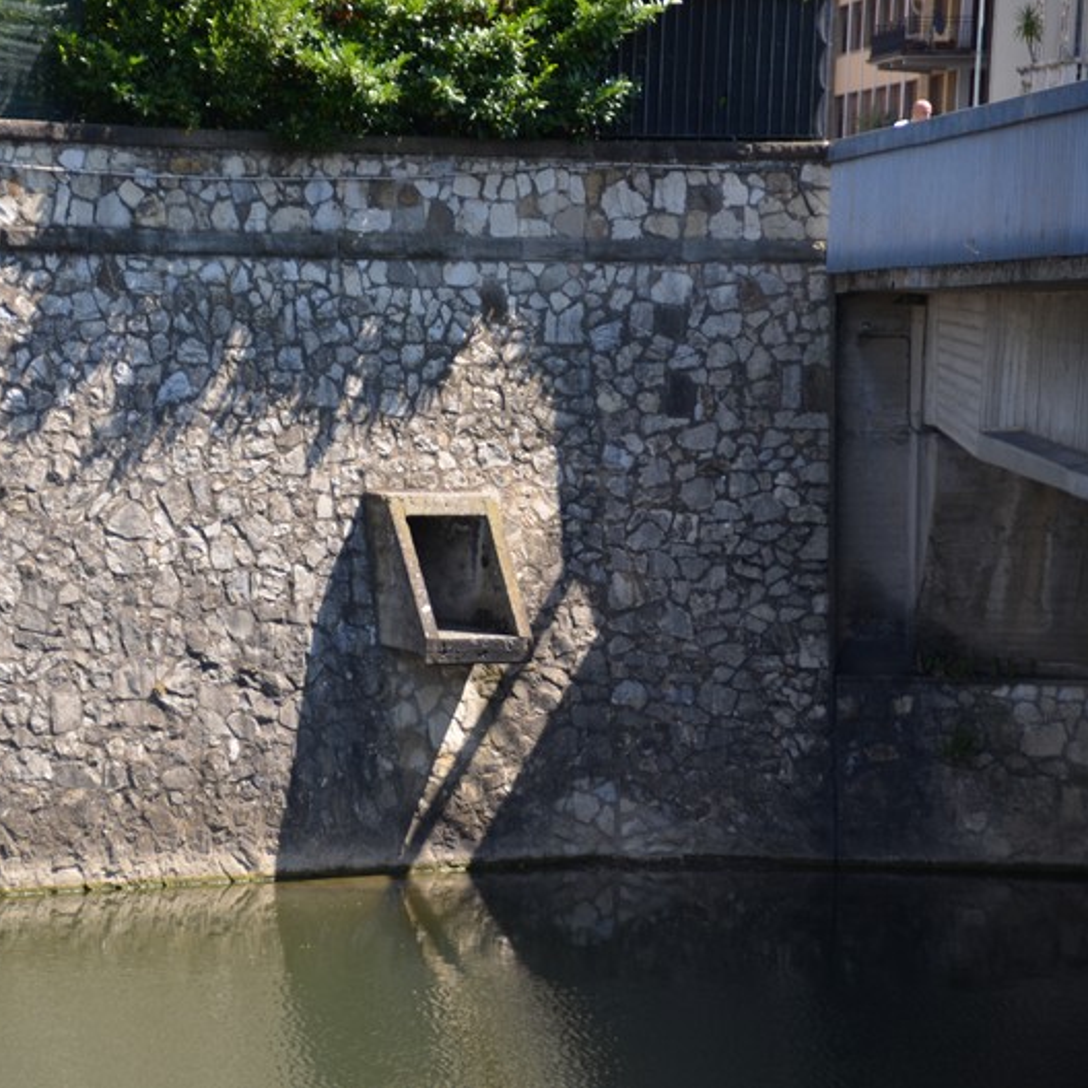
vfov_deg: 12.1
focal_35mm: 145
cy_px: 544
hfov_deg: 12.0
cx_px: 299
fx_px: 5143
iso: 140
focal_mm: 75
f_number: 5.3
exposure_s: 1/250
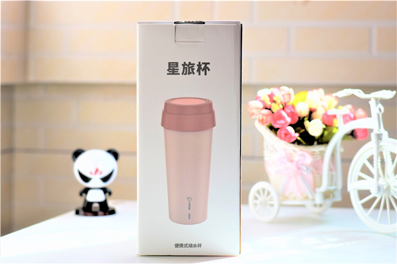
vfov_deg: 18.2
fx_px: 827
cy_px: 132
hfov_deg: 27.0
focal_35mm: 75
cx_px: 198
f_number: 2.8
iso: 200
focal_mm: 50
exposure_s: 1/800
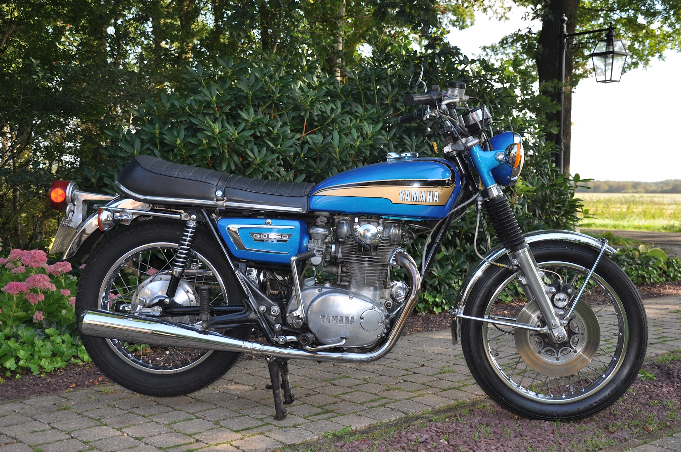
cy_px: 226
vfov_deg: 31.8
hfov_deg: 46.5
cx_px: 340
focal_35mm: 42
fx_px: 793
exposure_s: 1/200
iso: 200
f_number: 5.6
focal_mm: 28
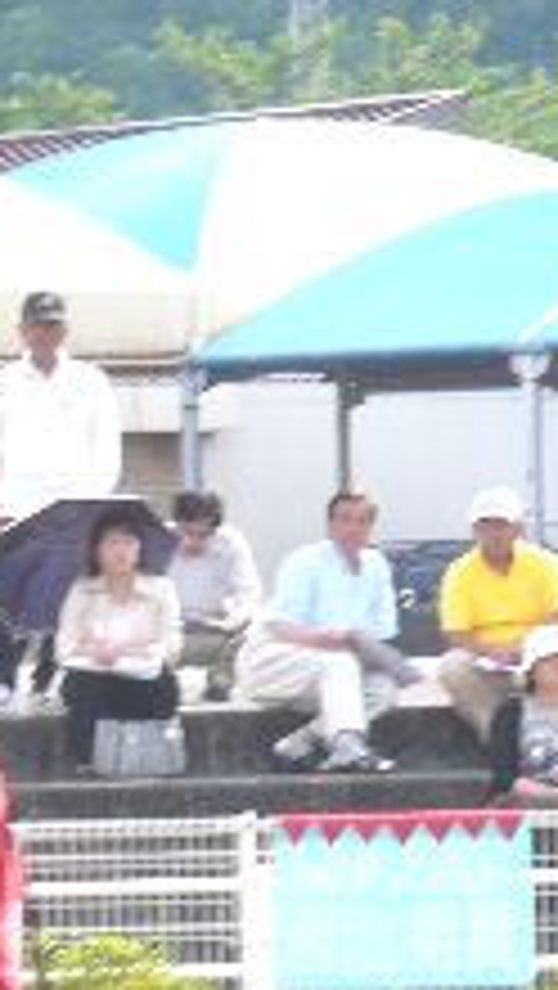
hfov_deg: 2.2
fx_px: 14209
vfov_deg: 4.0
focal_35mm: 541
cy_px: 828
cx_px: -392
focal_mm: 28.5
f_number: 2.8
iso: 50
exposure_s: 1/100
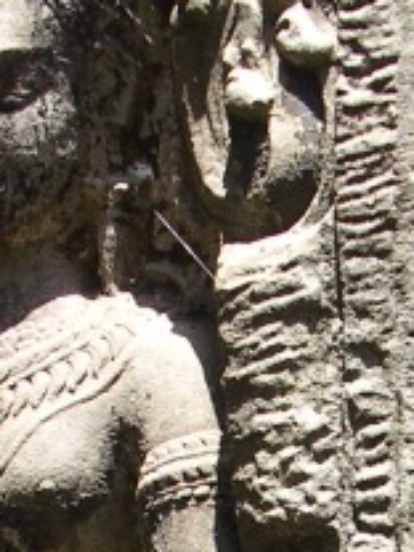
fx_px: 2886
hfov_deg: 8.2
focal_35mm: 181
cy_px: 687
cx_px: 345
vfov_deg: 10.7
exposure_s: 1/205
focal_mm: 7.5
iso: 100
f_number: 3.1
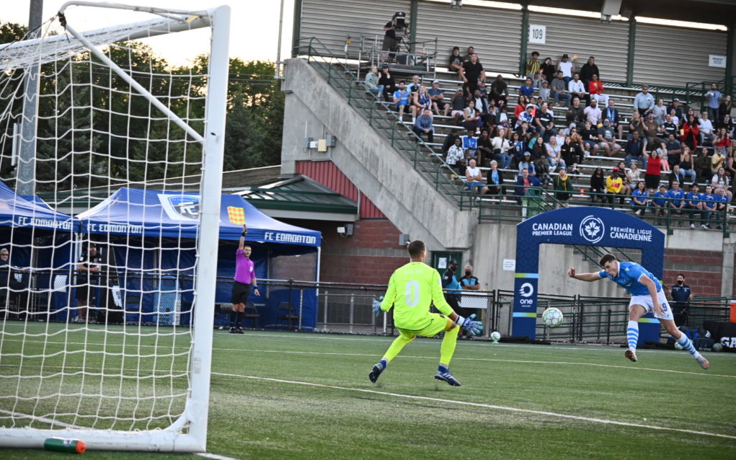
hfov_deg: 15.5
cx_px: 368
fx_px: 2708
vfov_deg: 9.7
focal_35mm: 135
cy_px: 227
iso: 1600
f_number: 5
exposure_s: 1/800
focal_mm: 88
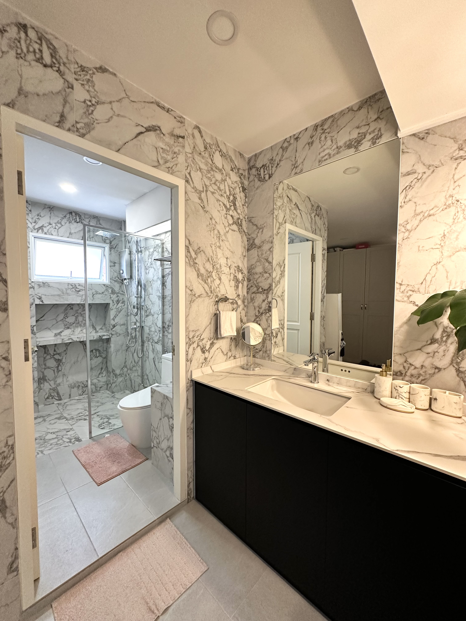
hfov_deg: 85.7
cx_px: 233
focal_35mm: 14
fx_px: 251
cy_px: 310
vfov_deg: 102.1
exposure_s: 1/100
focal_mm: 2.22
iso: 200
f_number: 2.2
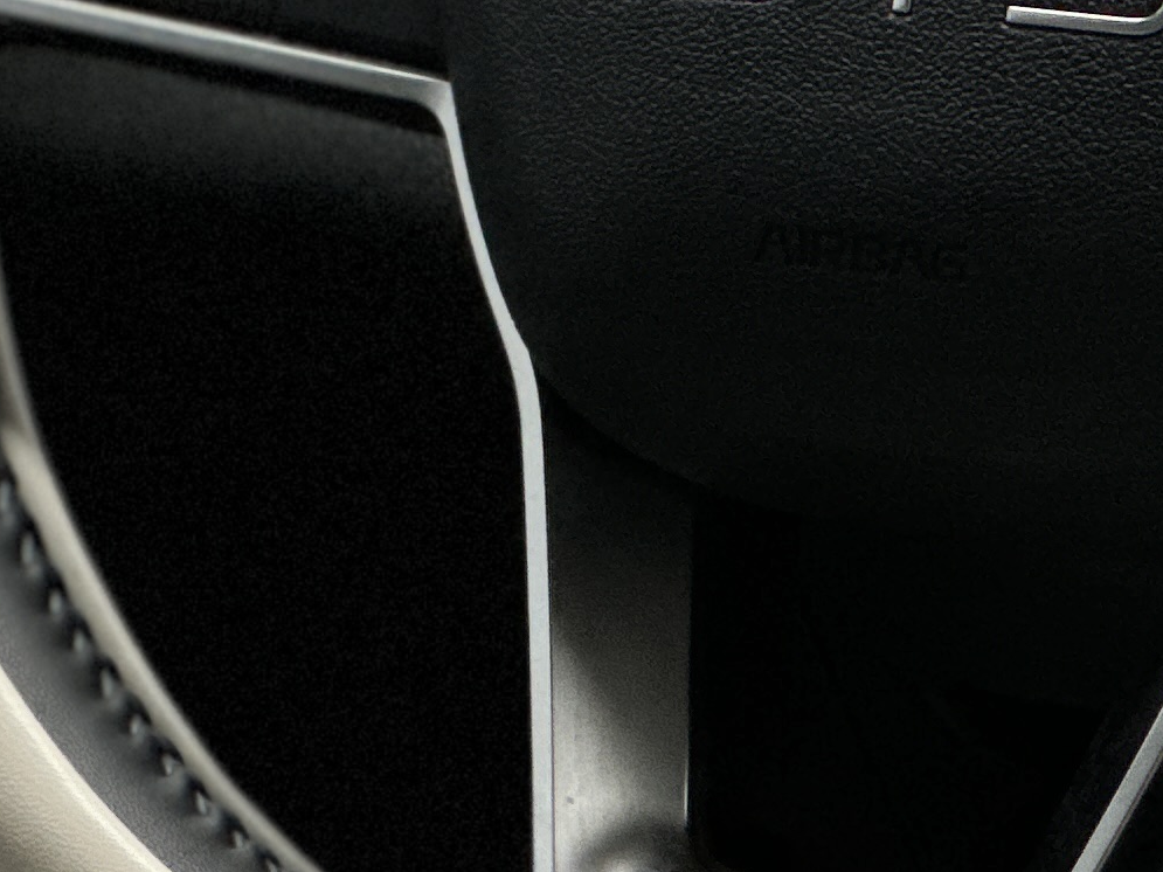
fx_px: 10481
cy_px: -12
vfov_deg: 4.8
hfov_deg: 6.3
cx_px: 1081
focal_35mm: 312
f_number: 2.8
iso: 400
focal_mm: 9
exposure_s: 1/25
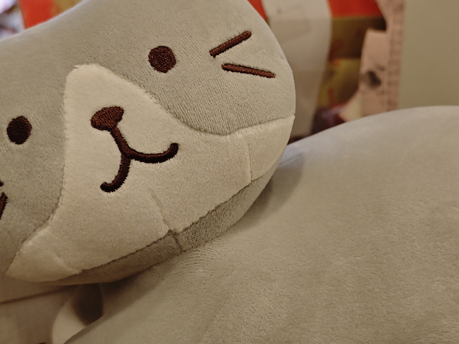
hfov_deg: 33.0
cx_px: 297
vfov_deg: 25.2
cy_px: 183
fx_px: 769
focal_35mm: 58
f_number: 2
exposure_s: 1/50
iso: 200
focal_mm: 8.72
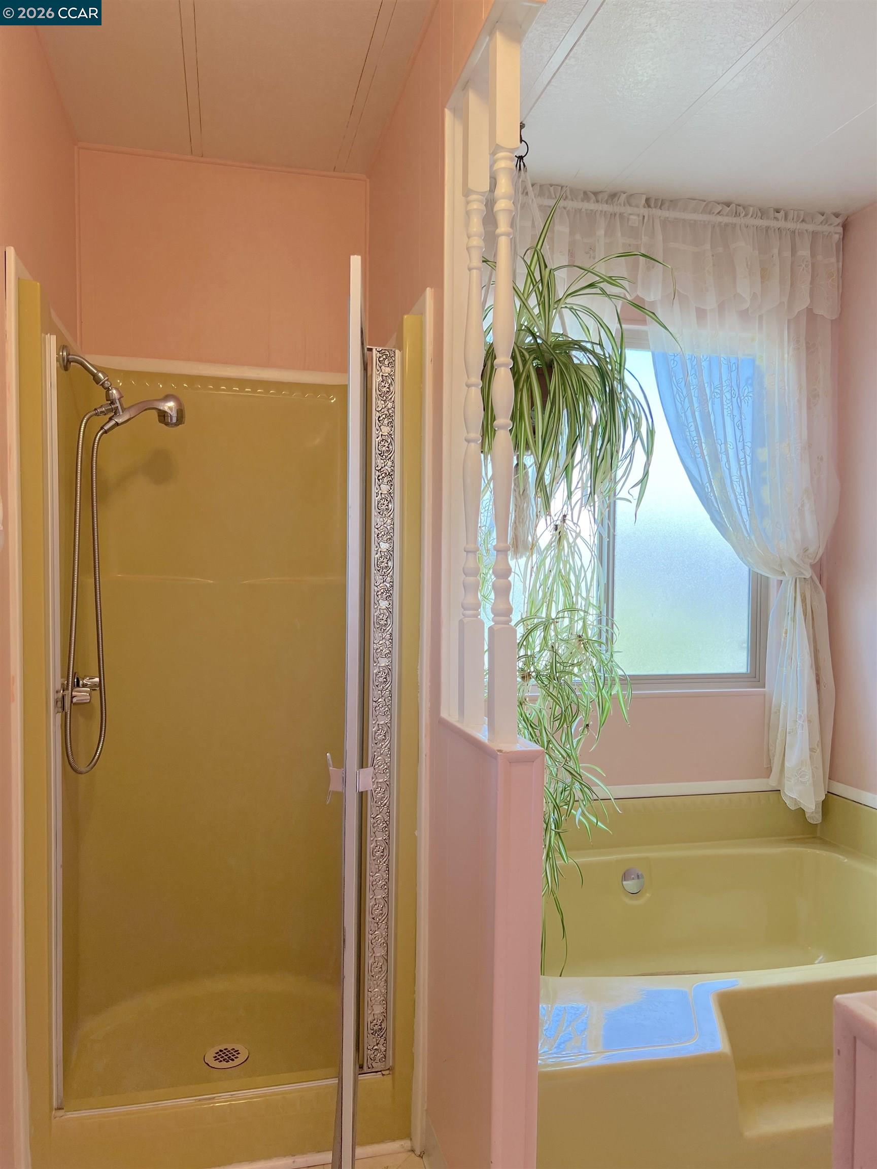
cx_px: 438
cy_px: 584
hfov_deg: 53.1
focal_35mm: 26
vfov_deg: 67.3
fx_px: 878
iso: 64
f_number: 1.5
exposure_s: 1/144
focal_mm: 5.7
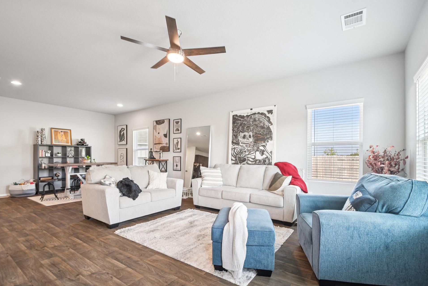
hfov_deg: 96.7
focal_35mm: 16
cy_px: 149
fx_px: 190
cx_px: 218
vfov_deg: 73.7
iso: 400
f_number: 8
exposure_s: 1/30
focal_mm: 10
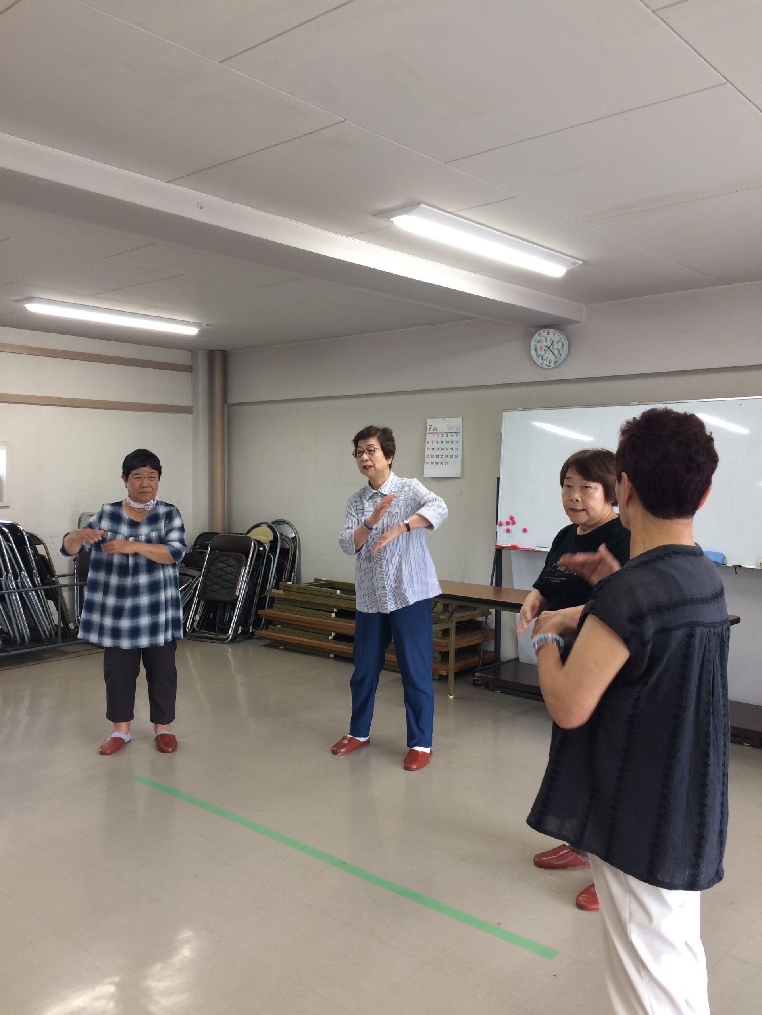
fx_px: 851
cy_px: 508
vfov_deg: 61.7
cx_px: 381
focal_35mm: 29
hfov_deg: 48.2
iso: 40
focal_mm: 4.15
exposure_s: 1/30
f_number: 2.2
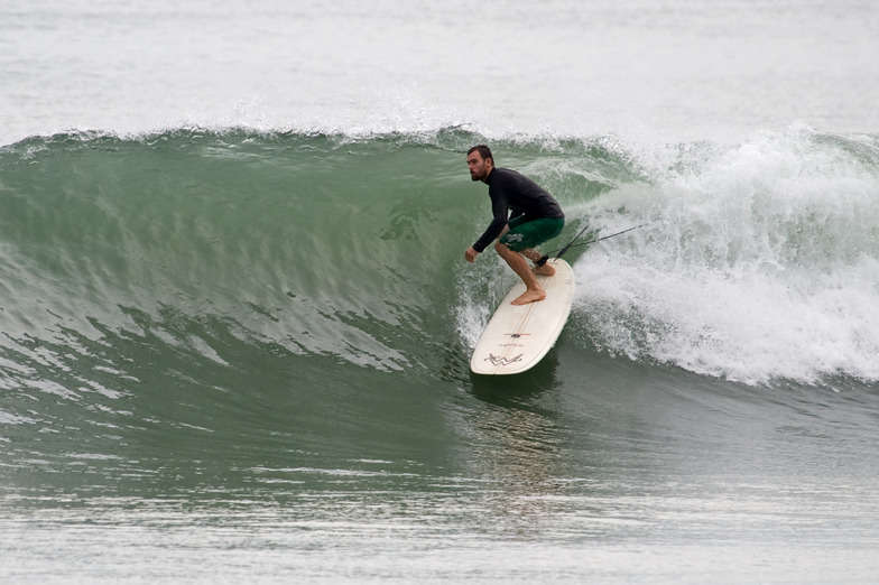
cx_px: 440
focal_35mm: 400
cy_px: 292
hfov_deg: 5.2
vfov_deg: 3.4
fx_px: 9762
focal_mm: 400
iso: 320
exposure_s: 1/640
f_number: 5.6
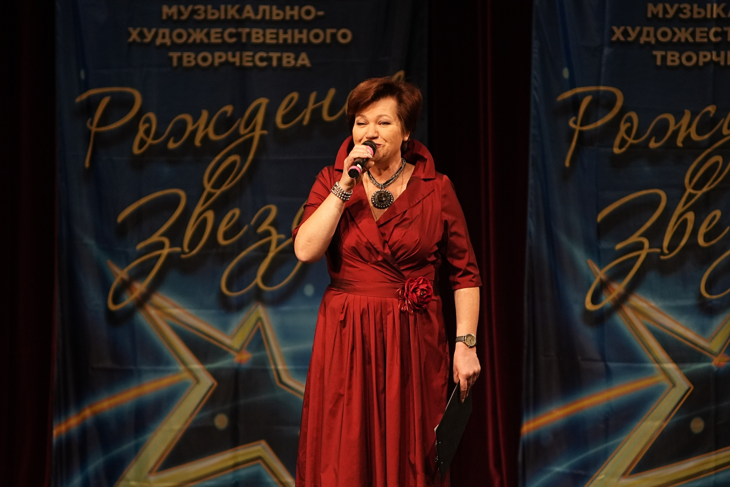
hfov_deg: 6.9
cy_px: 244
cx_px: 365
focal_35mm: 300
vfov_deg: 4.6
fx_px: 6083
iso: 1600
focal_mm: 200
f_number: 2.8
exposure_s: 1/400
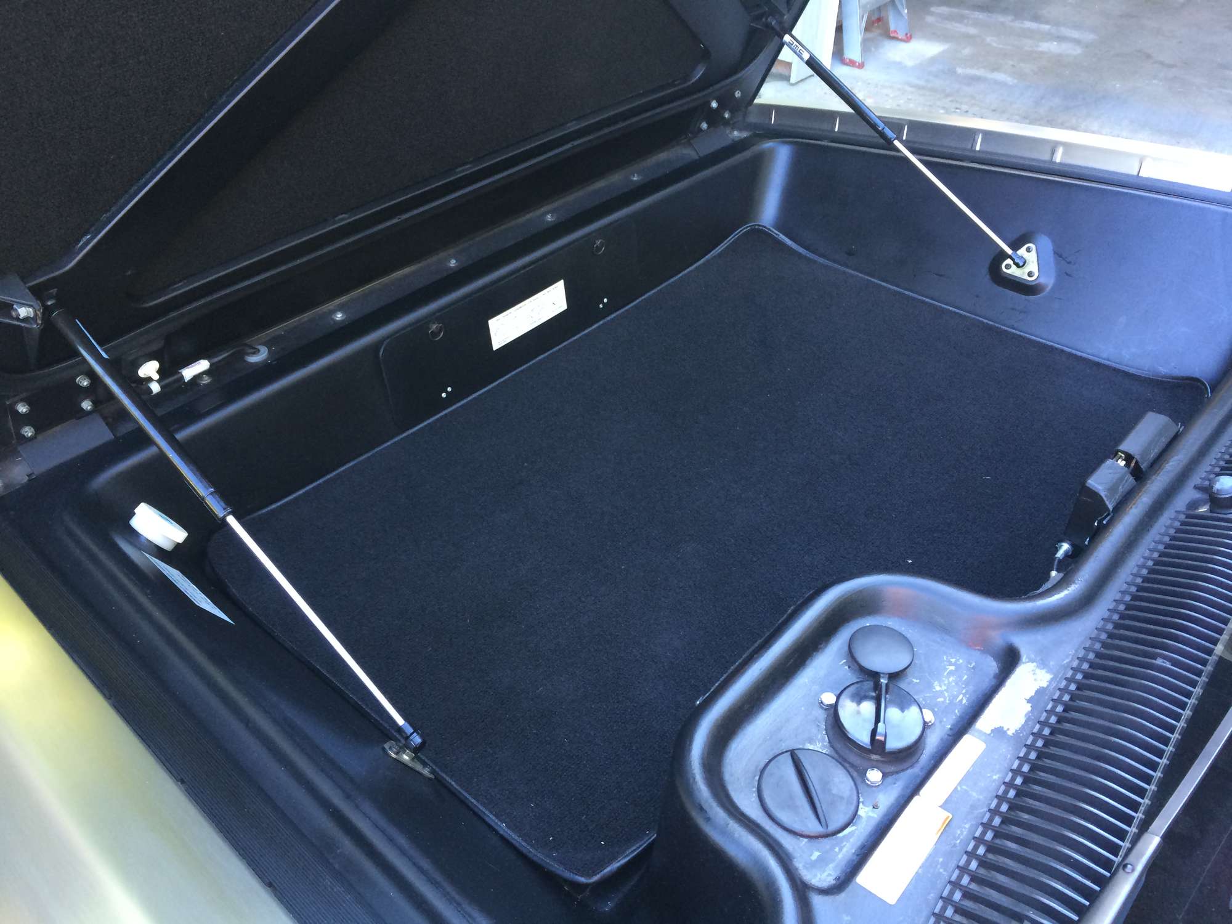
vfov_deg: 48.2
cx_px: 616
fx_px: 1032
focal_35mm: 29
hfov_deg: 61.7
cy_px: 462
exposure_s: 1/30
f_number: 2.2
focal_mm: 4.15
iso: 80
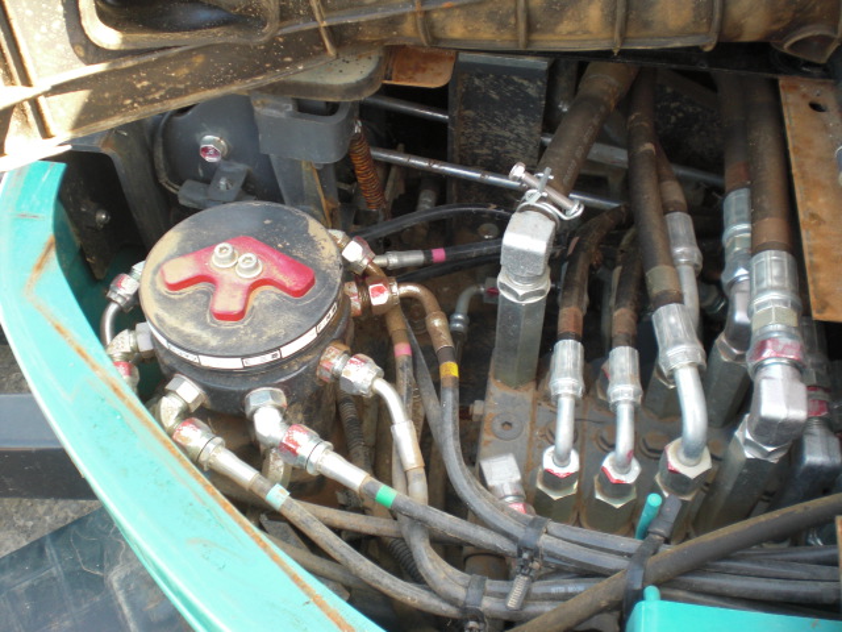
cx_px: 421
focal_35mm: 38
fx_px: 924
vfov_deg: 37.7
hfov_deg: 49.0
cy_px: 316
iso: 100
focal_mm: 6.3
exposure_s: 1/60
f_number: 3.1
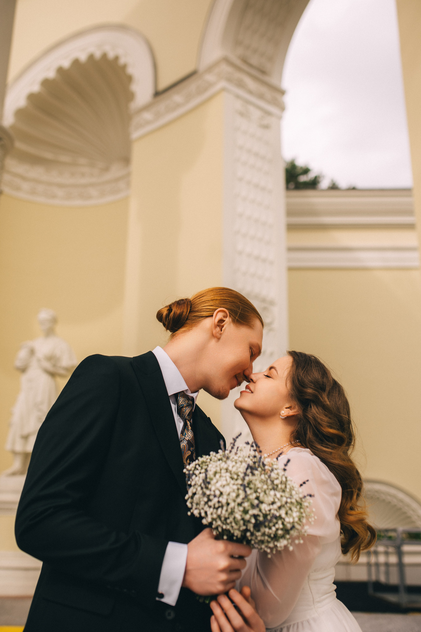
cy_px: 316
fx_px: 615
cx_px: 210
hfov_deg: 37.8
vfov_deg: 54.5
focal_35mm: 35
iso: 100
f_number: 2.5
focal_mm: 35
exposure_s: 1/2500
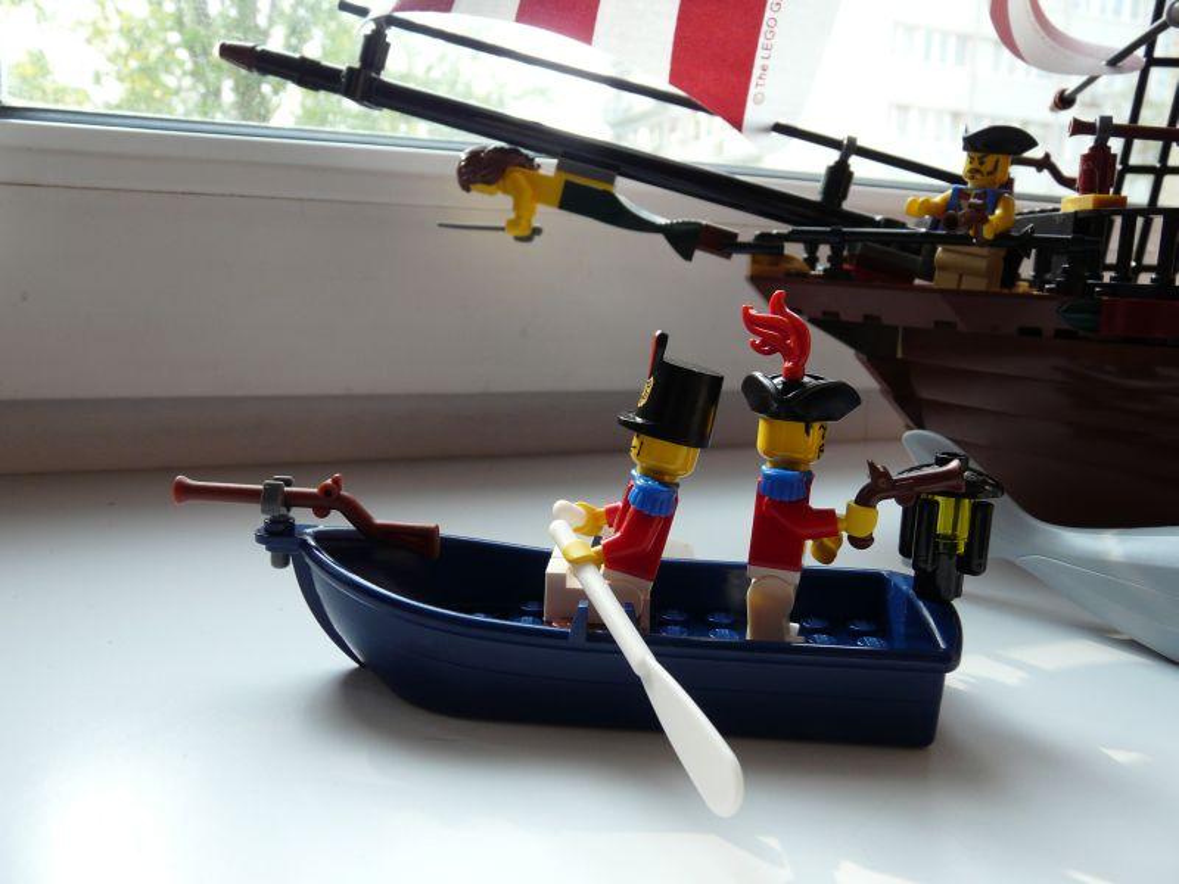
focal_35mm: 28
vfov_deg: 49.7
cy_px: 442
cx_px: 590
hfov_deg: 63.4
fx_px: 954
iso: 100
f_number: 3.6
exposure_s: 1/100
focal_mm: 4.6
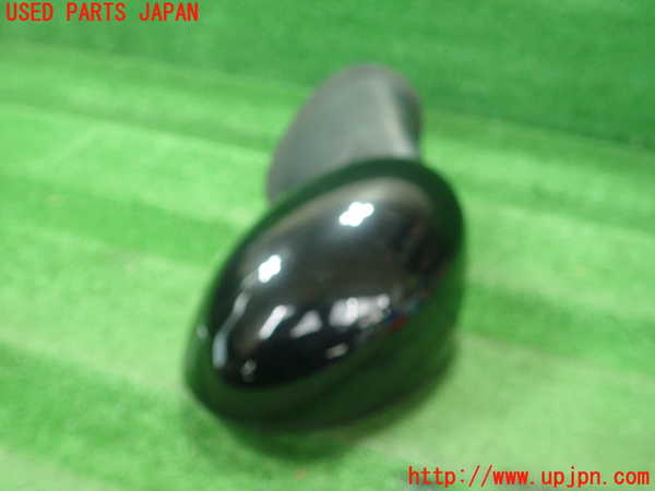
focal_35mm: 30
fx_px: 568
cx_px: 328
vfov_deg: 46.8
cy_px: 246
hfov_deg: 60.0
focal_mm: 5.5
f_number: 2.3
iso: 800
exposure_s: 1/125
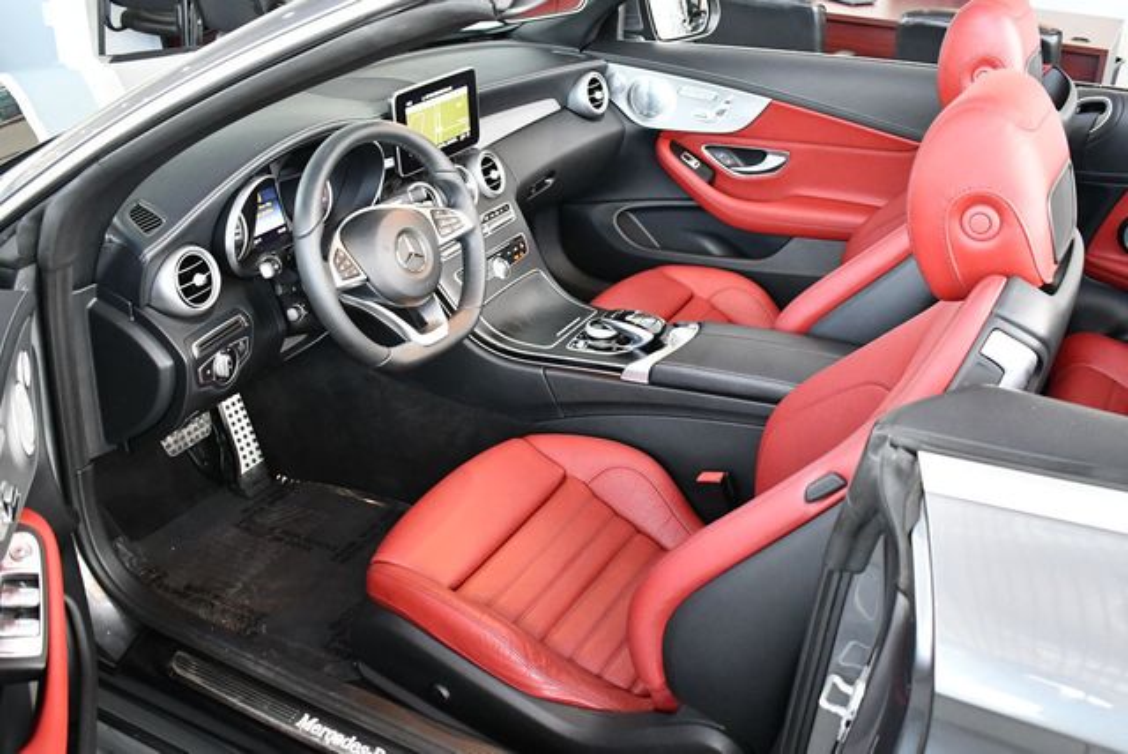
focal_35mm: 36
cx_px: 564
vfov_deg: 36.9
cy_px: 377
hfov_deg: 53.1
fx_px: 1129
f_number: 3.5
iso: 2800
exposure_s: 1/125
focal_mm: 18
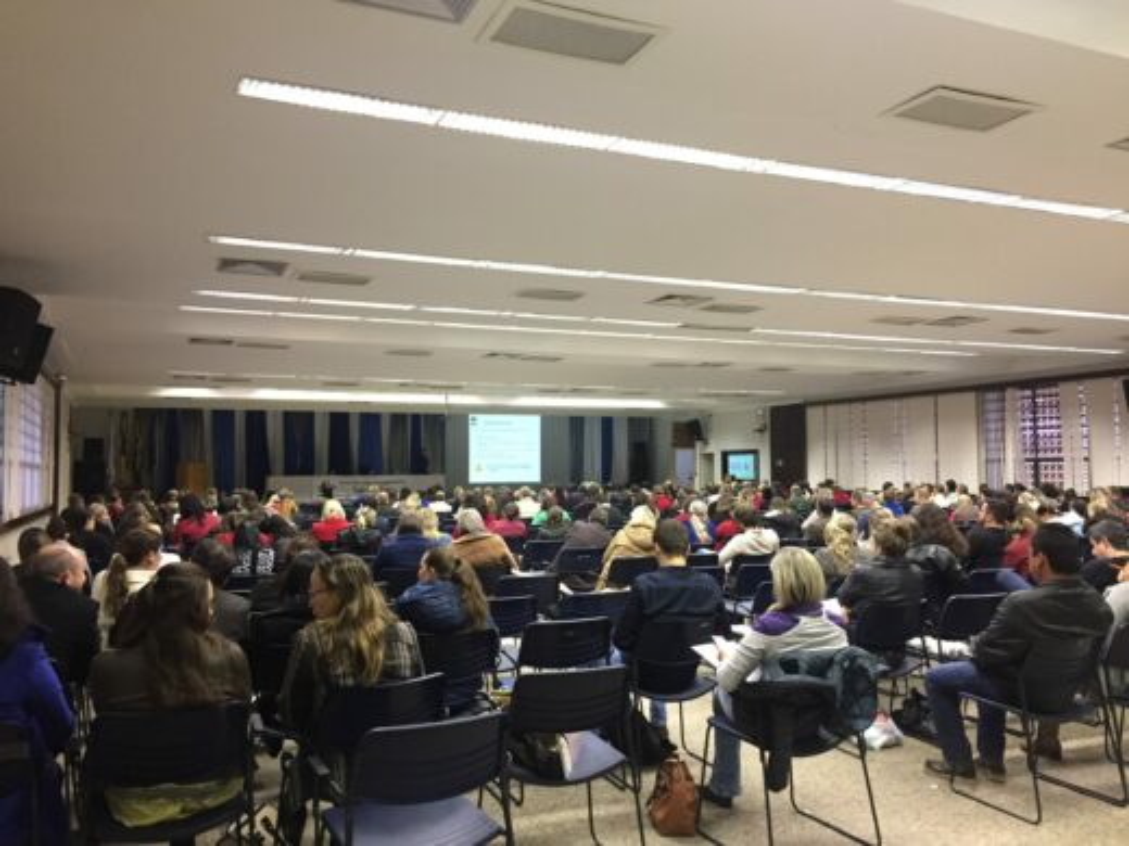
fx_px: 946
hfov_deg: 61.7
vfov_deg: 48.2
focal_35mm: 29
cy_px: 423
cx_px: 564
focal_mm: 4.15
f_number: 2.2
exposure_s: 1/24
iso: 250
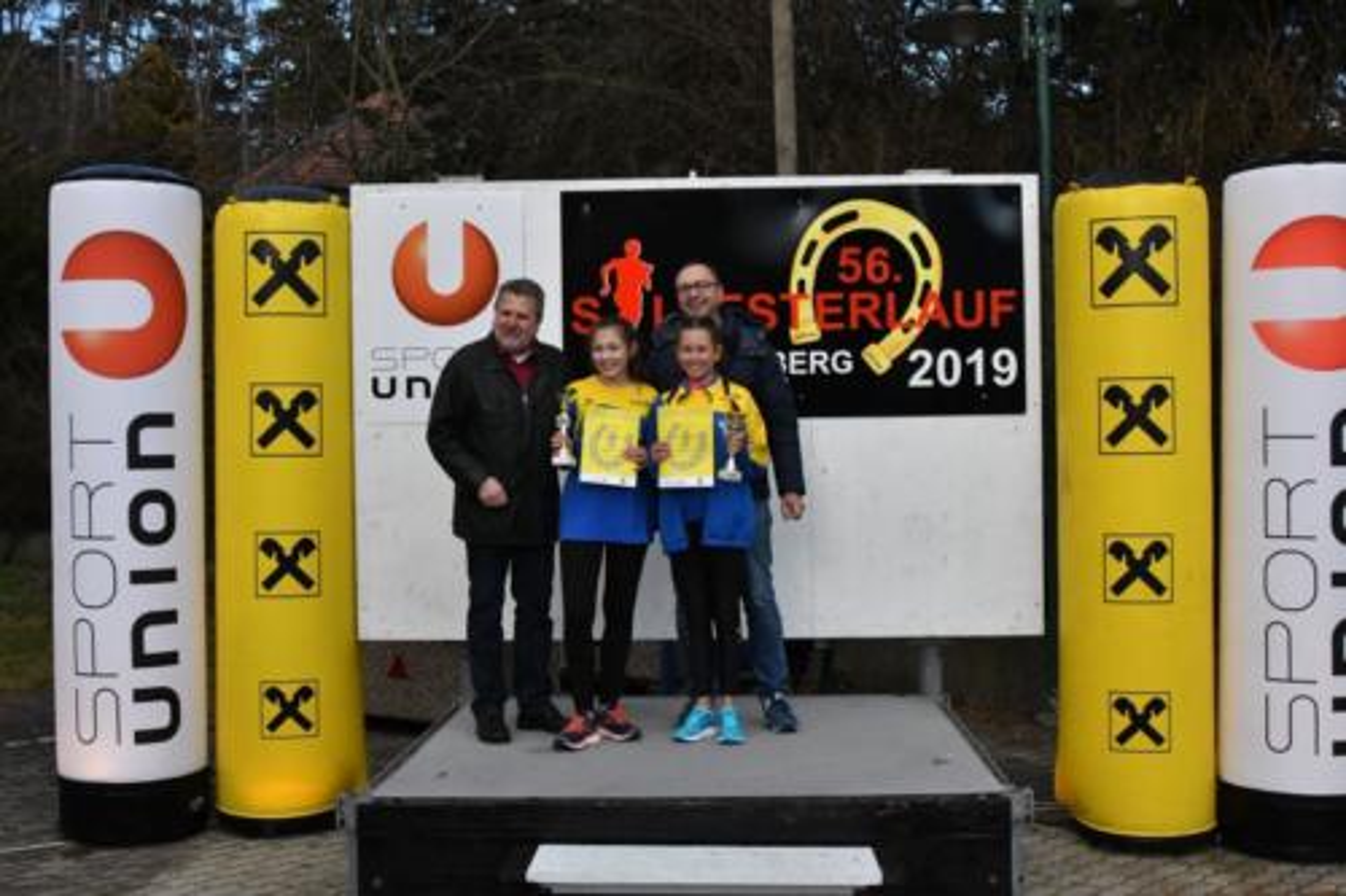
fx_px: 1570
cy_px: 448
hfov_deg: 46.4
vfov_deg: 31.9
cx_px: 673
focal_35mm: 42
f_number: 14
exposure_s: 1/1250
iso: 2000
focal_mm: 28
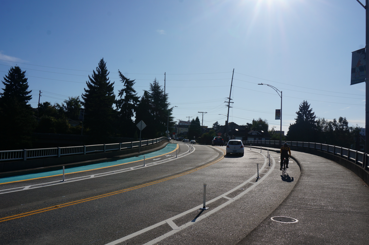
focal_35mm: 32
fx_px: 323
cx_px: 184
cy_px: 122
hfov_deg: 59.5
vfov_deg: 41.6
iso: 100
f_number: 13
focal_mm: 21
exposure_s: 1/320
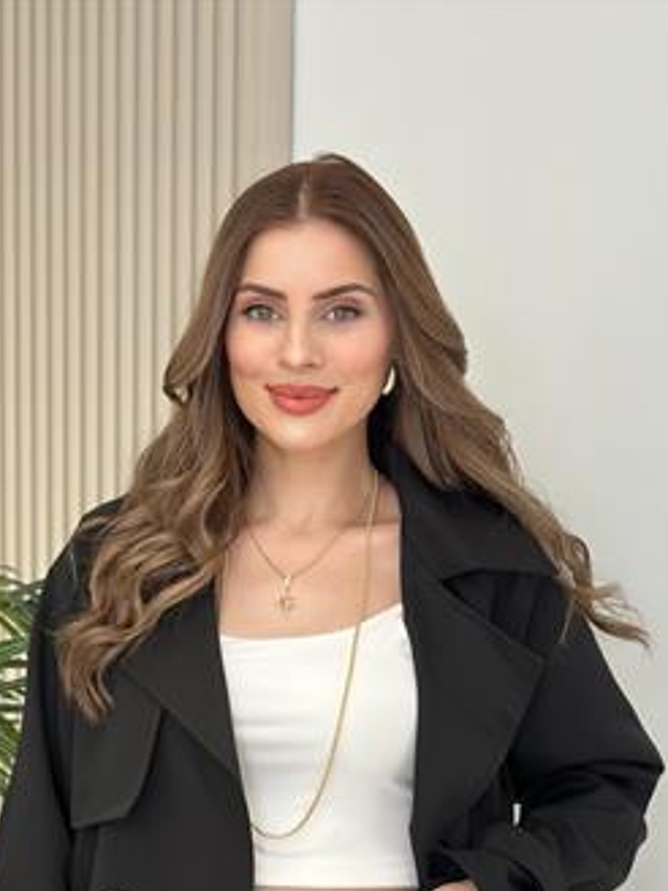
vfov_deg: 24.6
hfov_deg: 18.9
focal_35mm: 78
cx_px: 312
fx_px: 2007
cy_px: 716
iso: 80
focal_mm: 6.86
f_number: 1.78
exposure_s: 1/251
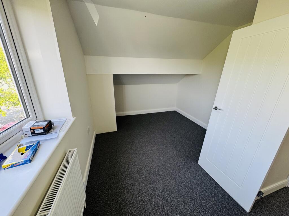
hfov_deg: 102.1
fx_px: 117
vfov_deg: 85.7
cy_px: 108
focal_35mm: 14
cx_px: 144
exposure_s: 1/100
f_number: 2.2
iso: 125
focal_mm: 2.22
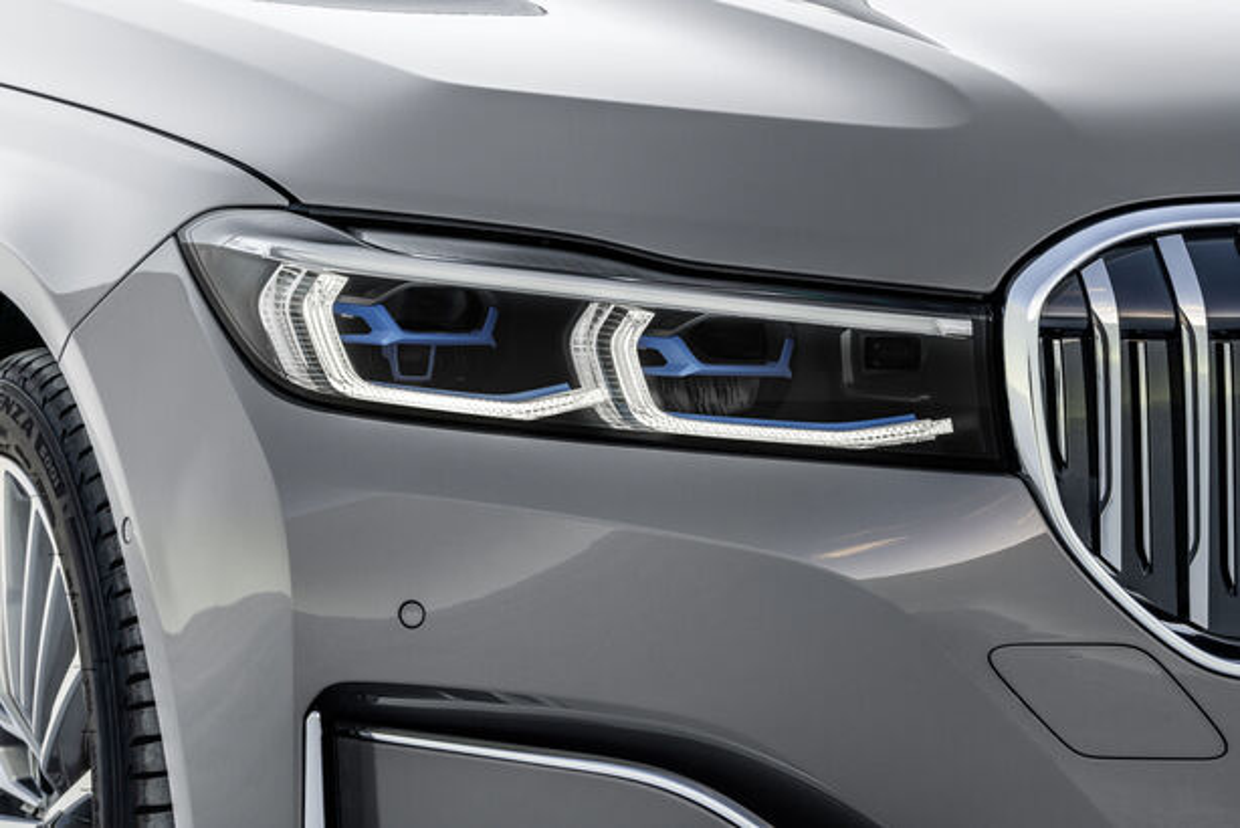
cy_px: 414
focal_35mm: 182
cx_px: 620
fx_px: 6272
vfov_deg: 7.6
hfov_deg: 11.3
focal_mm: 182
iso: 200
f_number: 16
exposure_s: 1/15
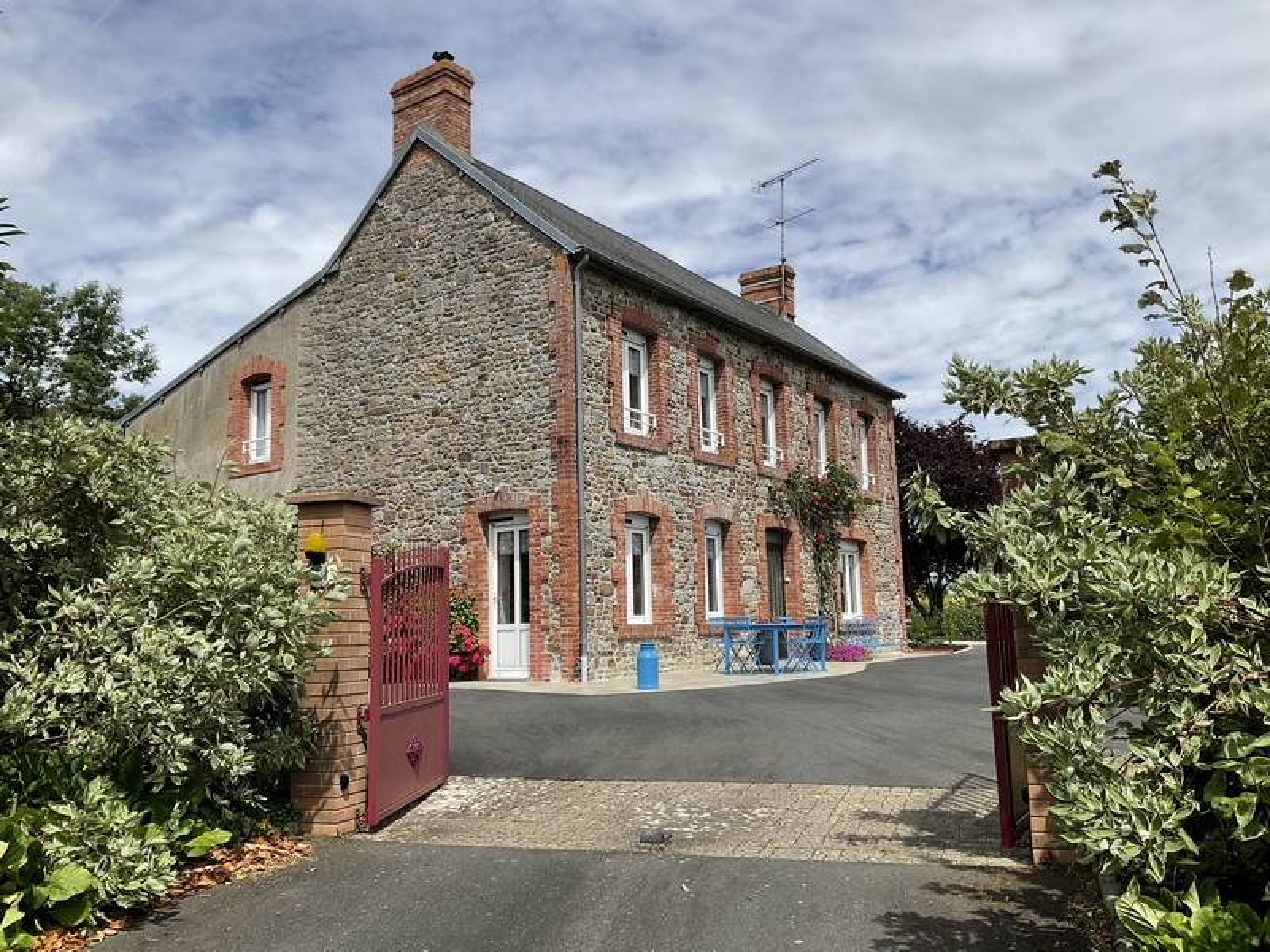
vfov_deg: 48.2
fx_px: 1064
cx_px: 635
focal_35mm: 29
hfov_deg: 61.7
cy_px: 476
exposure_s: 1/2667
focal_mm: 3
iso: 16
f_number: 1.8
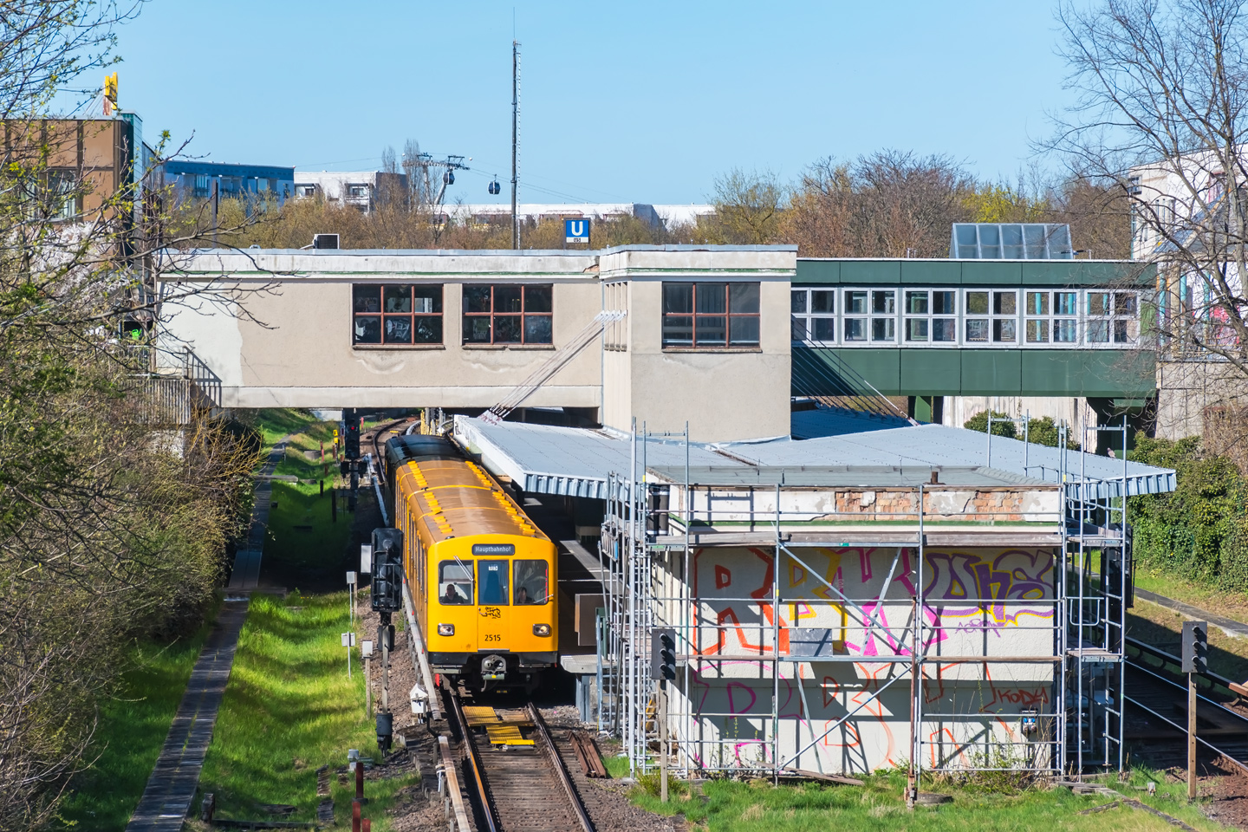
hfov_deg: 13.7
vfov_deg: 9.1
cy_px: 416
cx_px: 624
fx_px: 5200
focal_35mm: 150
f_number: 8
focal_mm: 100
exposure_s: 1/800
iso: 320
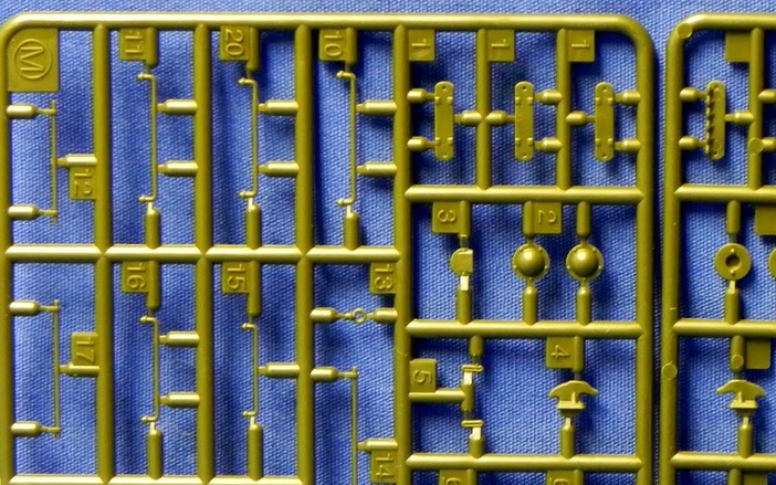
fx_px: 4294
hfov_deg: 10.3
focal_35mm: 203
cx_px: 675
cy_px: 380
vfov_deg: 6.5
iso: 400
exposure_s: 1/5
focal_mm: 18.8
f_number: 4
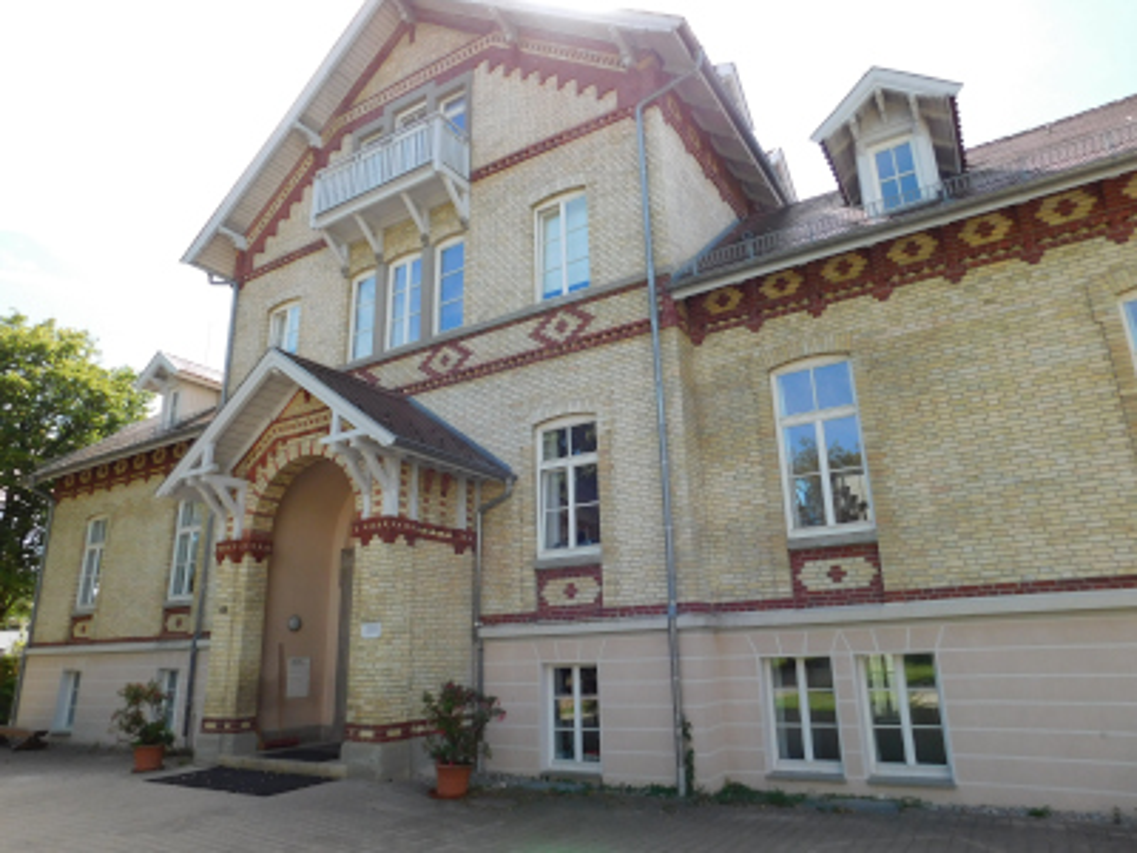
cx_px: 568
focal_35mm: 23
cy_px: 426
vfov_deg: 58.9
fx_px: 755
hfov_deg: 73.9
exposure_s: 1/500
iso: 125
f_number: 3
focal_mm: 4
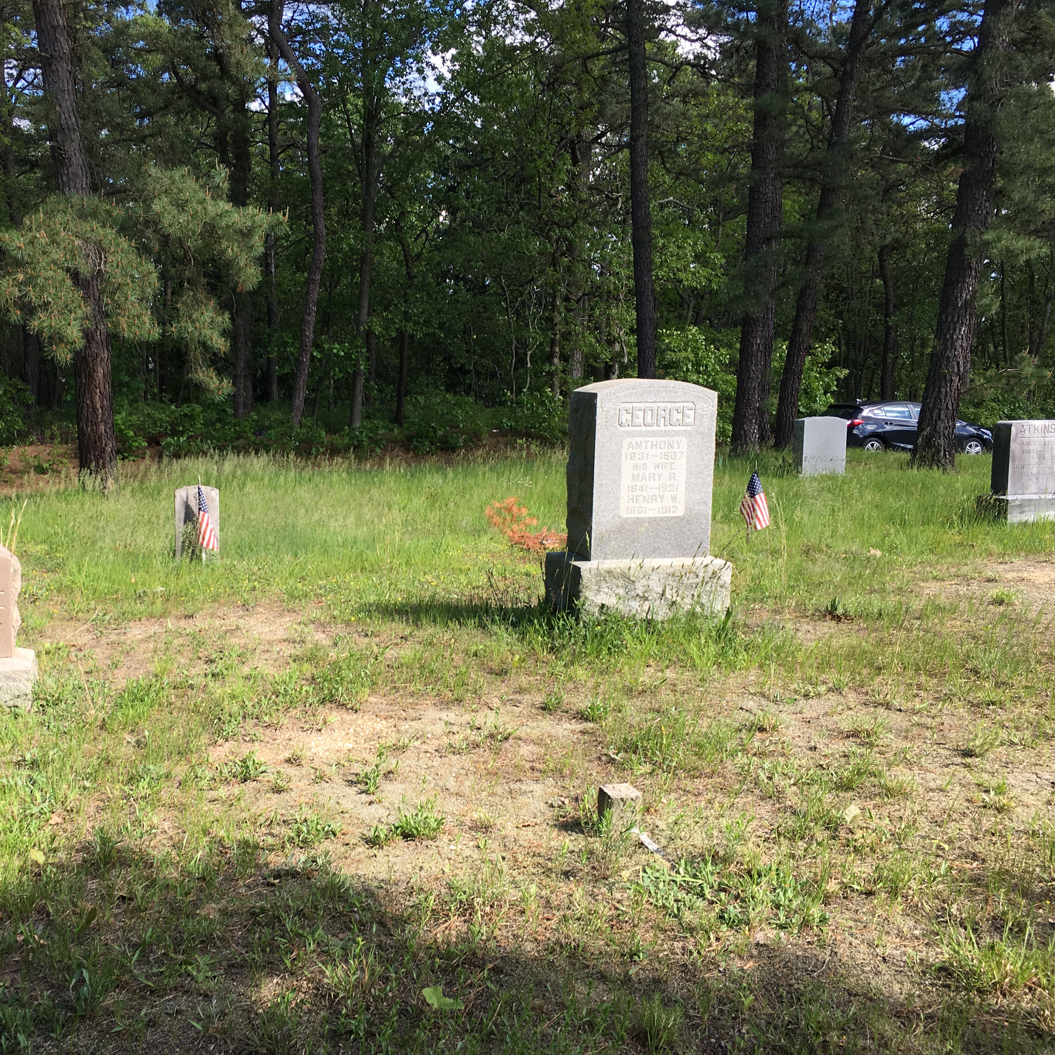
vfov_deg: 47.2
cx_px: 344
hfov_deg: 46.4
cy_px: 539
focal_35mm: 35
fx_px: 1207
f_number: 2.2
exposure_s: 1/420
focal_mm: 4.15
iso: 25
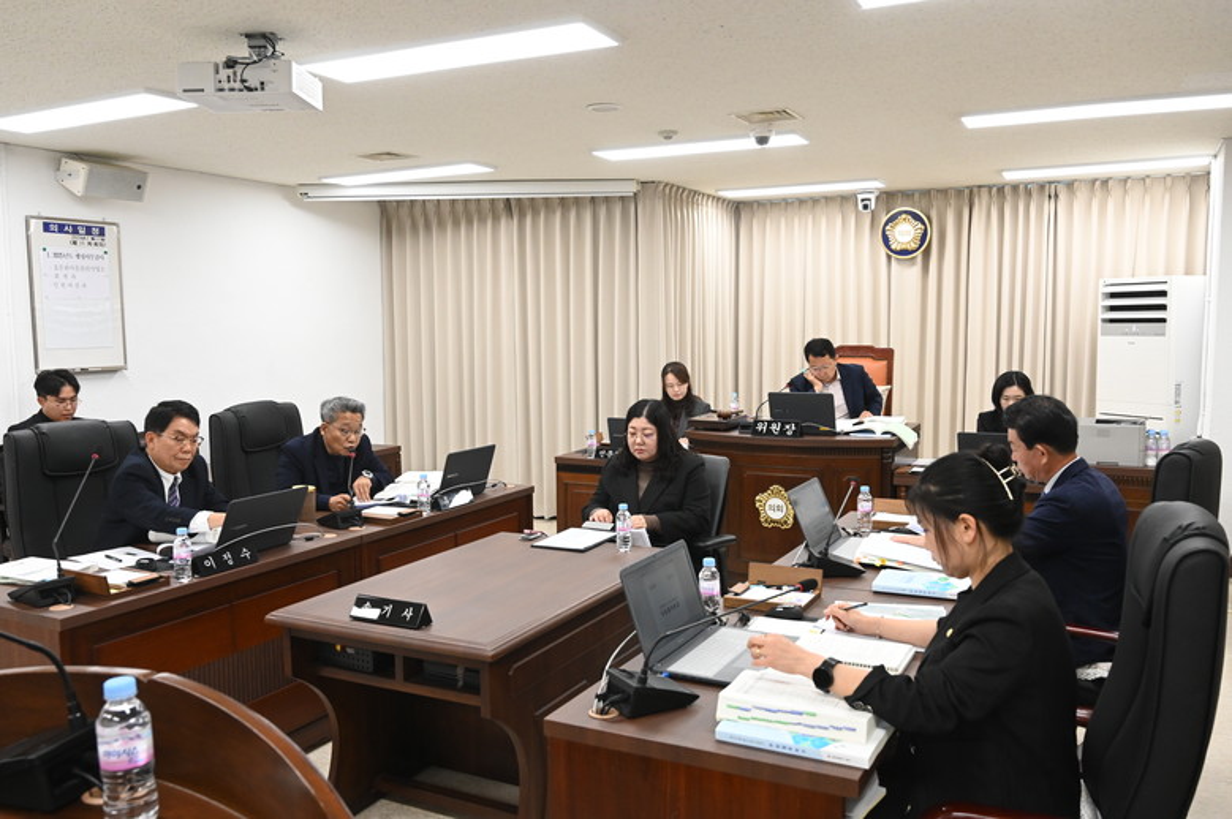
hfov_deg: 62.0
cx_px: 616
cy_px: 410
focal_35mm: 30
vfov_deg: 43.5
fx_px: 1026
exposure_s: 1/200
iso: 4000
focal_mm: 30
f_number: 7.1
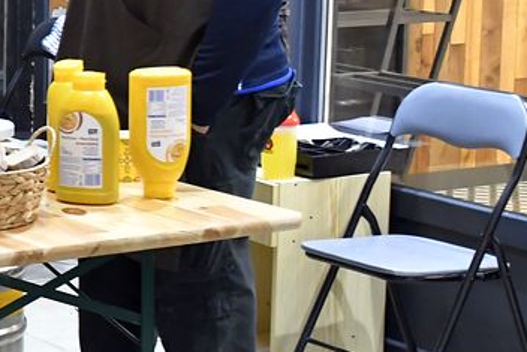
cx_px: -278
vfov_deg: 10.7
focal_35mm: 128
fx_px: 1870
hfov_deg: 14.8
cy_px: 102
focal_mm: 25
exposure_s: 1/60
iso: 4000
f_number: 4
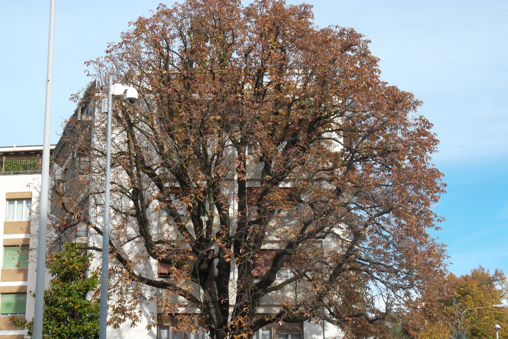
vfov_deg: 20.6
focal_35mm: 66
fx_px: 931
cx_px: 254
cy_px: 189
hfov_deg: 30.5
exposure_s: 1/160
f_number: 5.6
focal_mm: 11.2
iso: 80
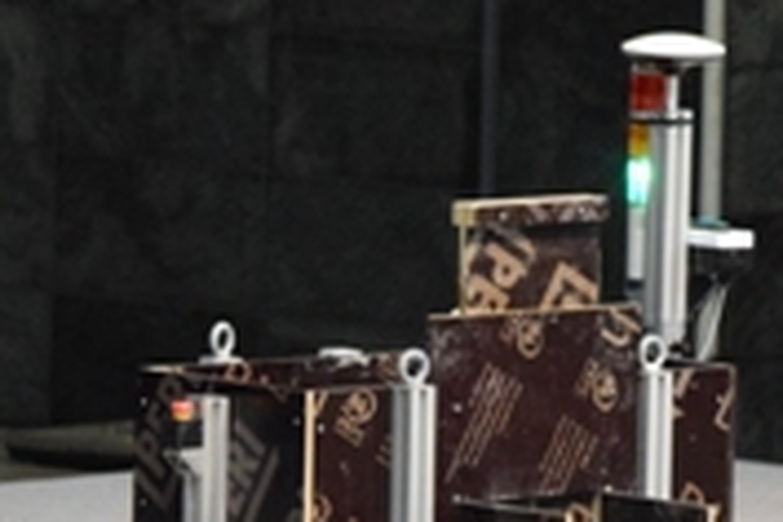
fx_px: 15485
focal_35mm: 712
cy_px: 261
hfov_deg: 2.9
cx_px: 208
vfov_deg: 1.9
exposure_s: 1/125
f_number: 4.8
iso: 4500
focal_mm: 140
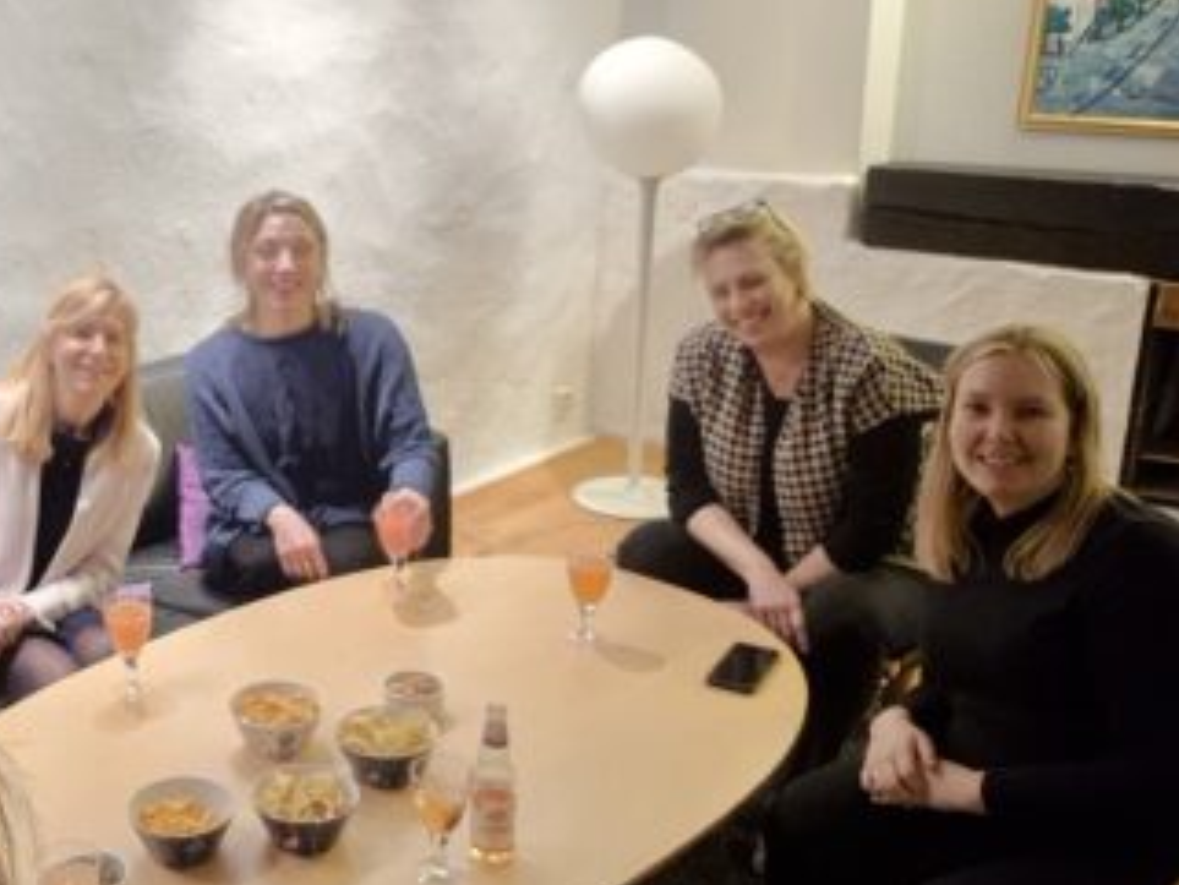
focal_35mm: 42
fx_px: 1431
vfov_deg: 34.4
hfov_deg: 42.7
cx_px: 235
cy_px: 476
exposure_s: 1/40
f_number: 2.2
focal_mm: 3.3
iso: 800
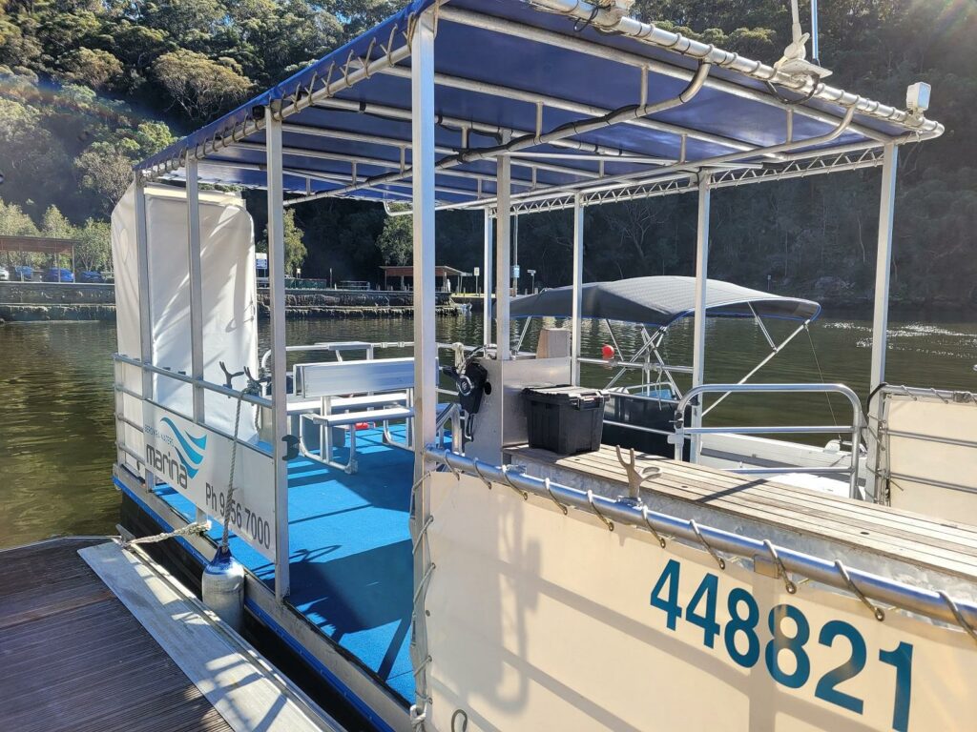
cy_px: 366
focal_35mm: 26
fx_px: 734
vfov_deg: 53.1
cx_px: 488
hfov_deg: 67.3
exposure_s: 1/790
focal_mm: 5.4
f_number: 1.8
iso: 40
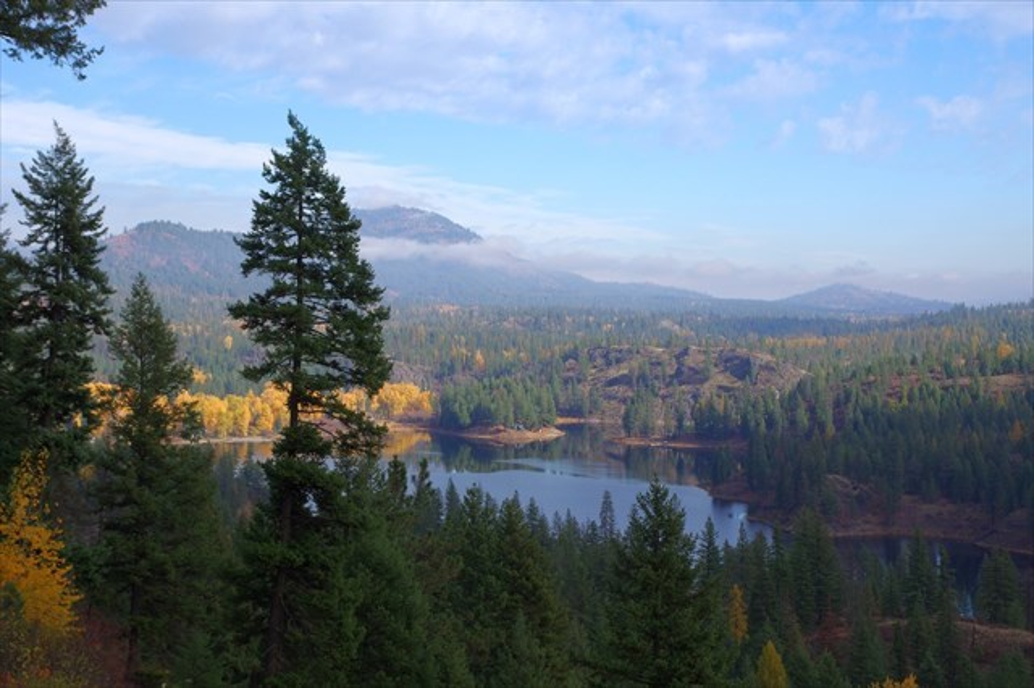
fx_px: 1665
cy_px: 344
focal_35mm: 58
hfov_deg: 34.5
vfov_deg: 23.4
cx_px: 517
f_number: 7.1
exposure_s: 1/160
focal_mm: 39
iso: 125
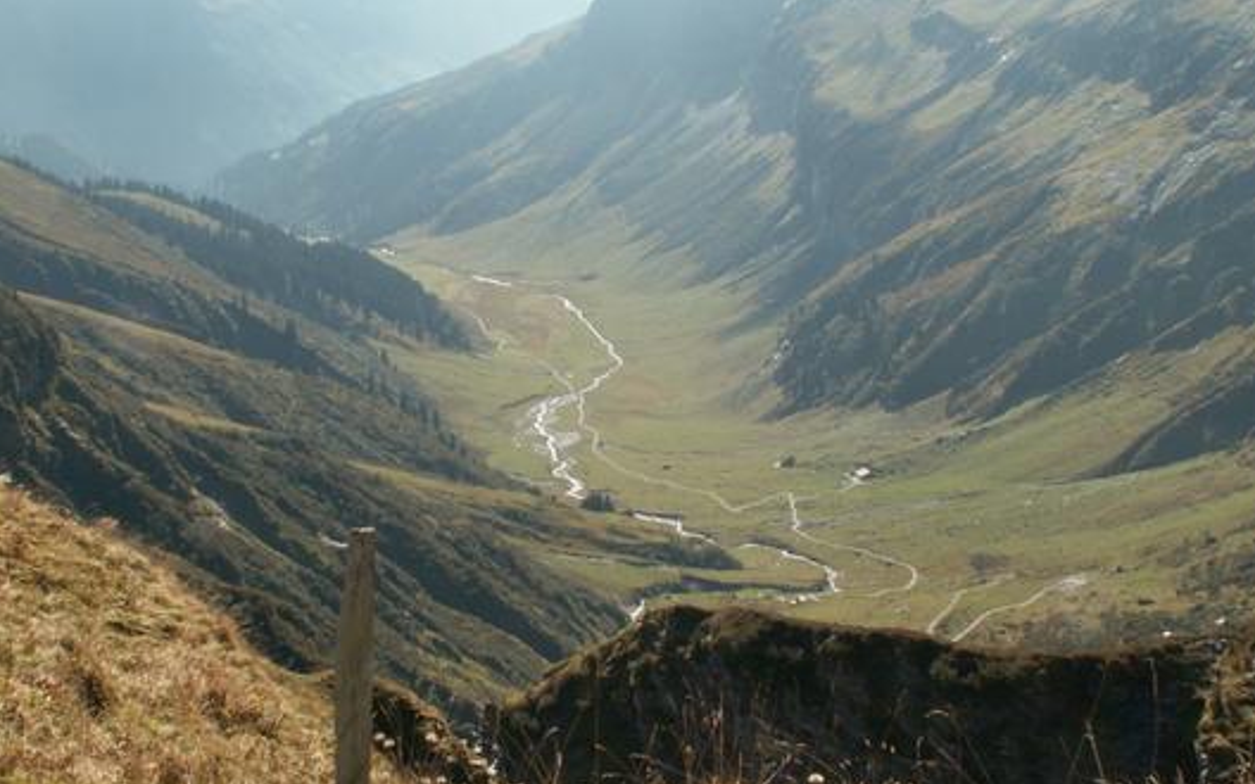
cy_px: 413
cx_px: 606
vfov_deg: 28.6
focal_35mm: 45
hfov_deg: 44.4
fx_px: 1539
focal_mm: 5.86
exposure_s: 1/200
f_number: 6.3
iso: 50
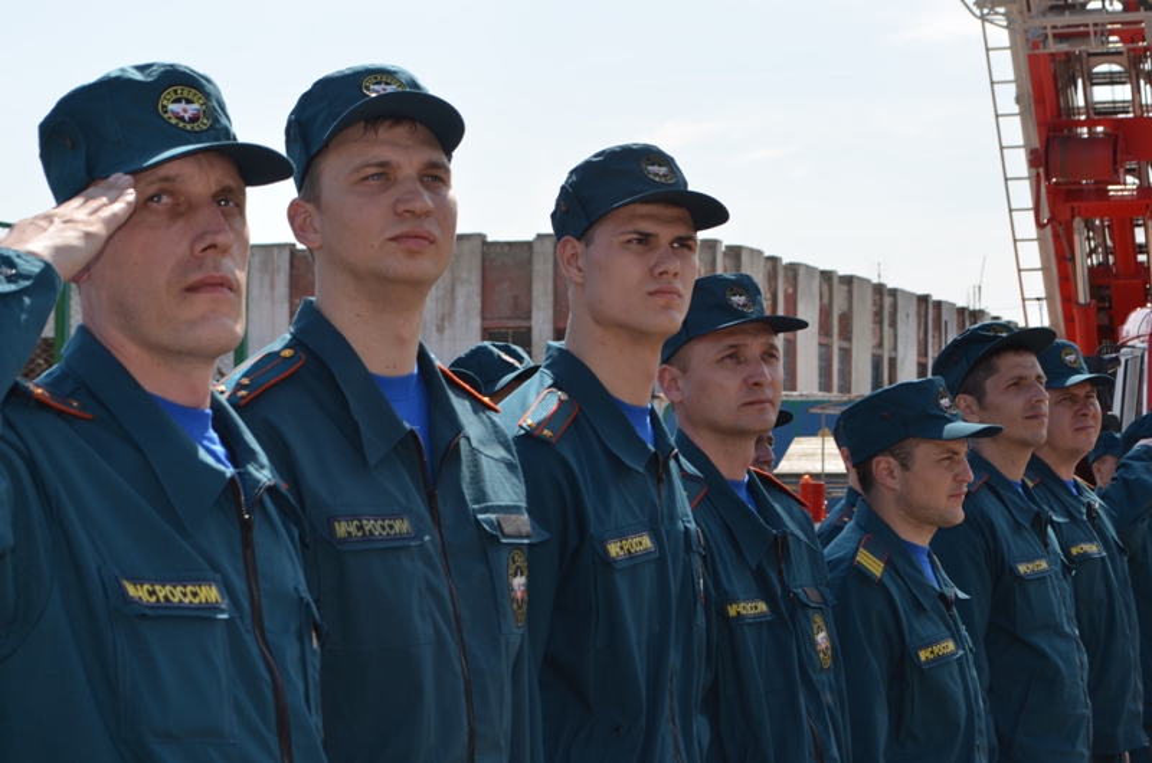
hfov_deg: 24.7
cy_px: 382
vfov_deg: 16.5
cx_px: 576
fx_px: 2635
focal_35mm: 82
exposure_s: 1/200
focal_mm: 55
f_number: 8
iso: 100
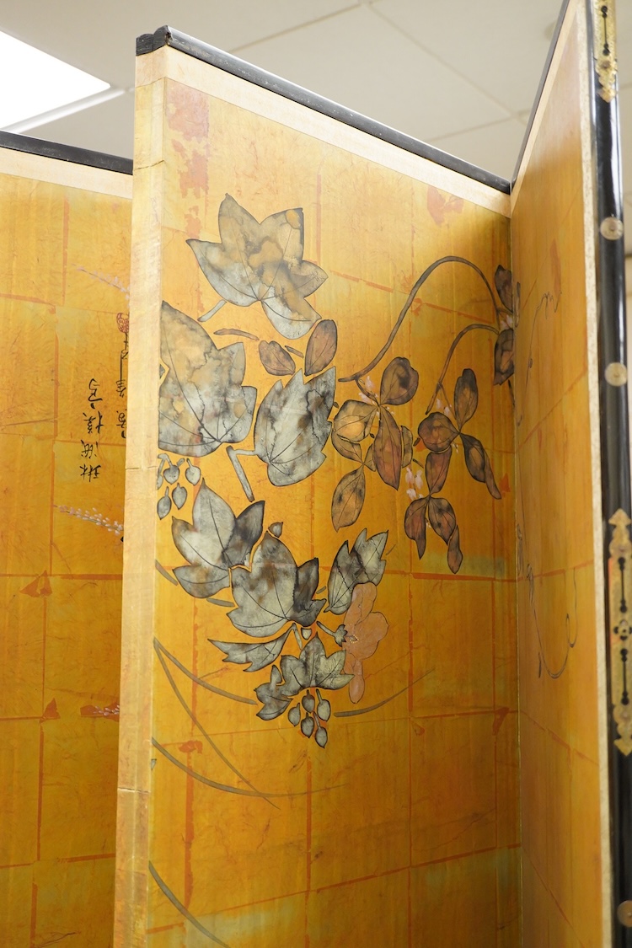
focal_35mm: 45
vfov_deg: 43.6
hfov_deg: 29.9
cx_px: 316
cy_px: 474
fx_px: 1185
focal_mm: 30
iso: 2500
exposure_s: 1/125
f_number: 4
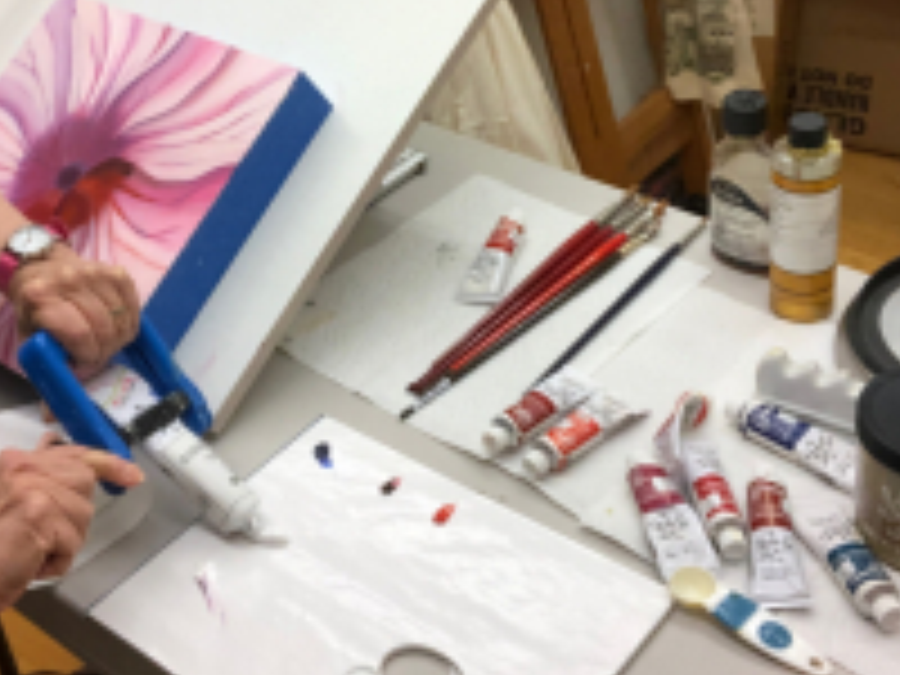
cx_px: 410
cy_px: 205
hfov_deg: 34.3
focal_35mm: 56
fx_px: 1456
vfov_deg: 25.9
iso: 160
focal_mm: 2.87
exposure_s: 1/120
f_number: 2.2
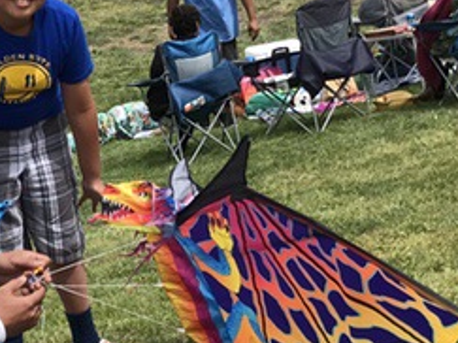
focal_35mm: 98
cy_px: 270
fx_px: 1296
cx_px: 55
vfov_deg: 15.0
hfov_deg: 19.7
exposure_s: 1/1880
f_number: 1.8
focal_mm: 3.99
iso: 20
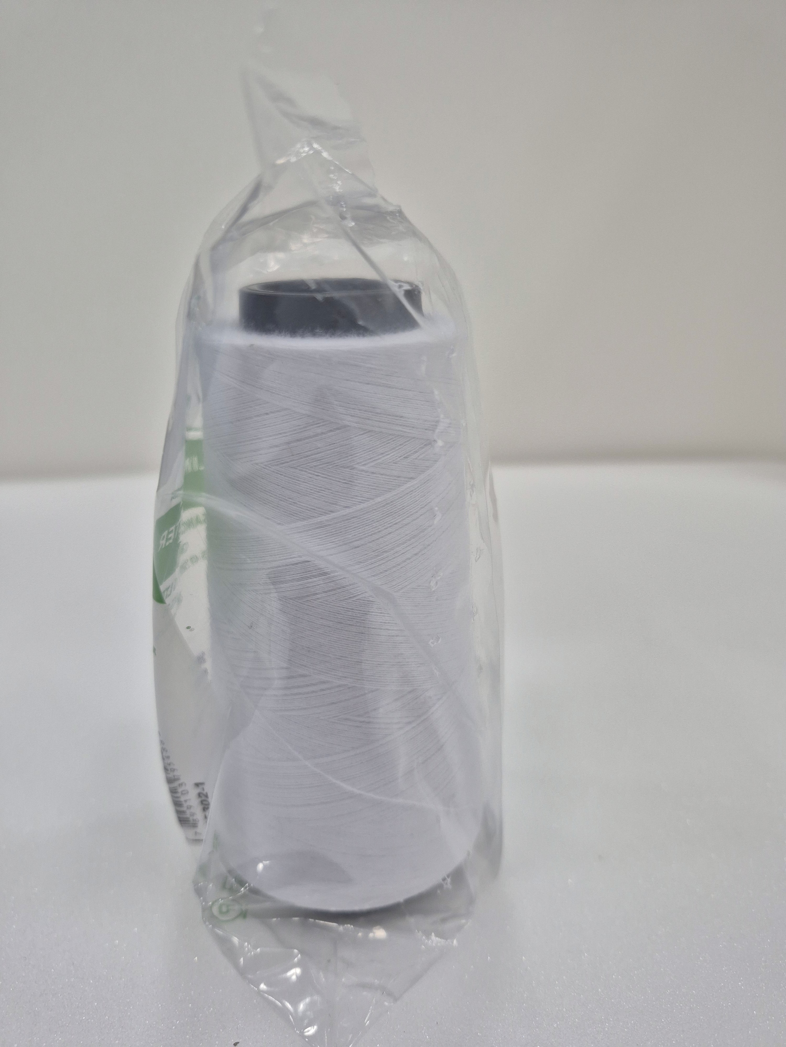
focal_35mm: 23
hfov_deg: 58.9
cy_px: 524
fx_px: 696
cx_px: 393
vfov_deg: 73.9
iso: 200
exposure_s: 1/180
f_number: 1.8
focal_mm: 5.4
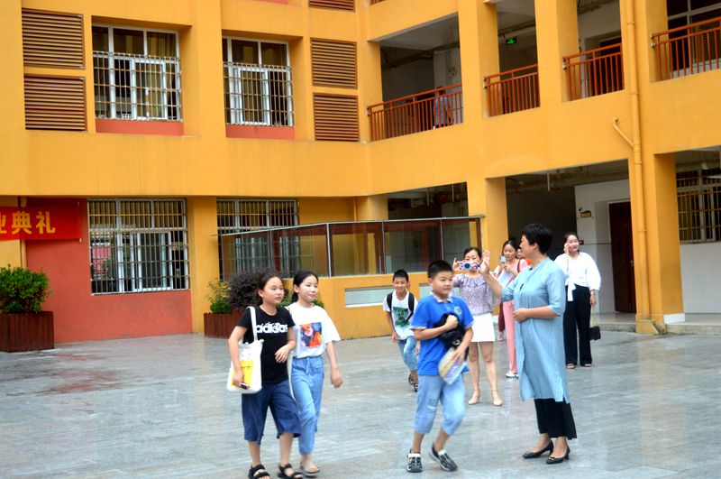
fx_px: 1080
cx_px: 360
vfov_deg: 25.0
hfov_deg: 36.9
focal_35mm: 54
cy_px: 240
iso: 400
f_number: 5
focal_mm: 36
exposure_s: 1/100
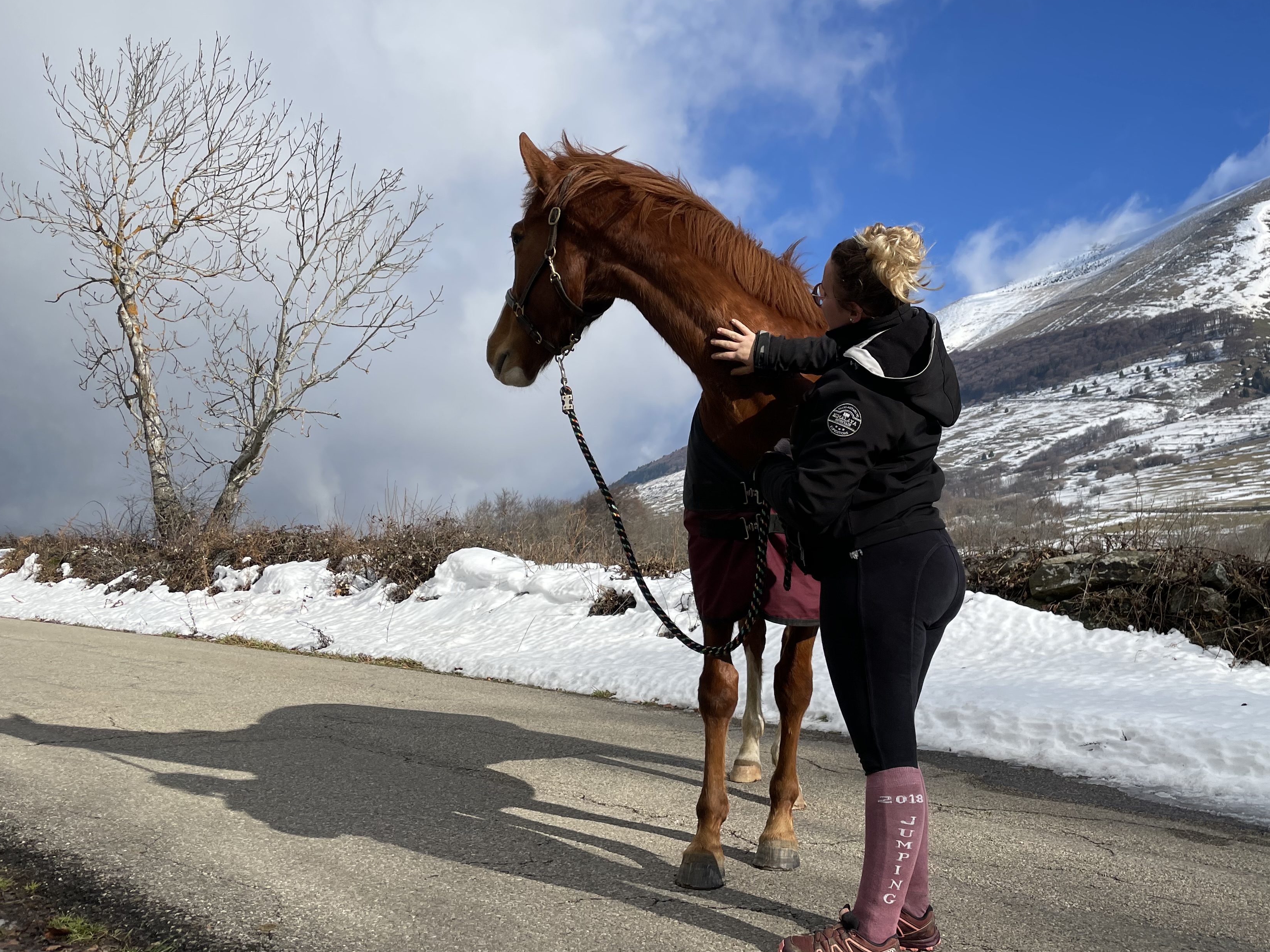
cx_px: 761
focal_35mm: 32
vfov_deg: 44.1
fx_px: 1174
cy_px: 413
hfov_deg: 56.4
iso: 32
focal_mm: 4.2
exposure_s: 1/4464
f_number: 1.6
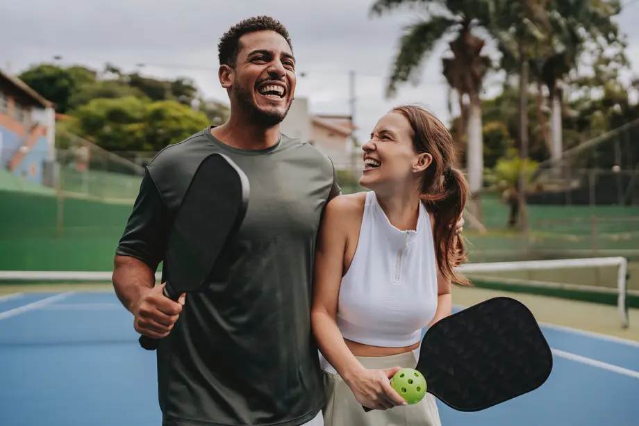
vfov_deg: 37.8
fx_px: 621
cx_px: 320
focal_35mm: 35
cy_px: 213
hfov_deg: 54.4
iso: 200
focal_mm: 35
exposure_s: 1/4000
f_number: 1.8
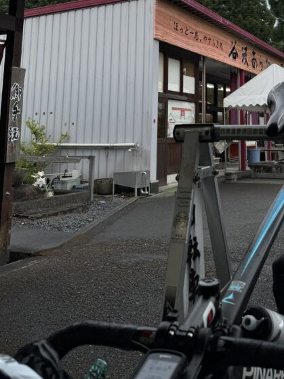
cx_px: 217
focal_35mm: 44
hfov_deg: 32.2
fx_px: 482
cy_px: 43
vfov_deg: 40.0
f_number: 1.78
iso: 80
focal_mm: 6.76
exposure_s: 1/842
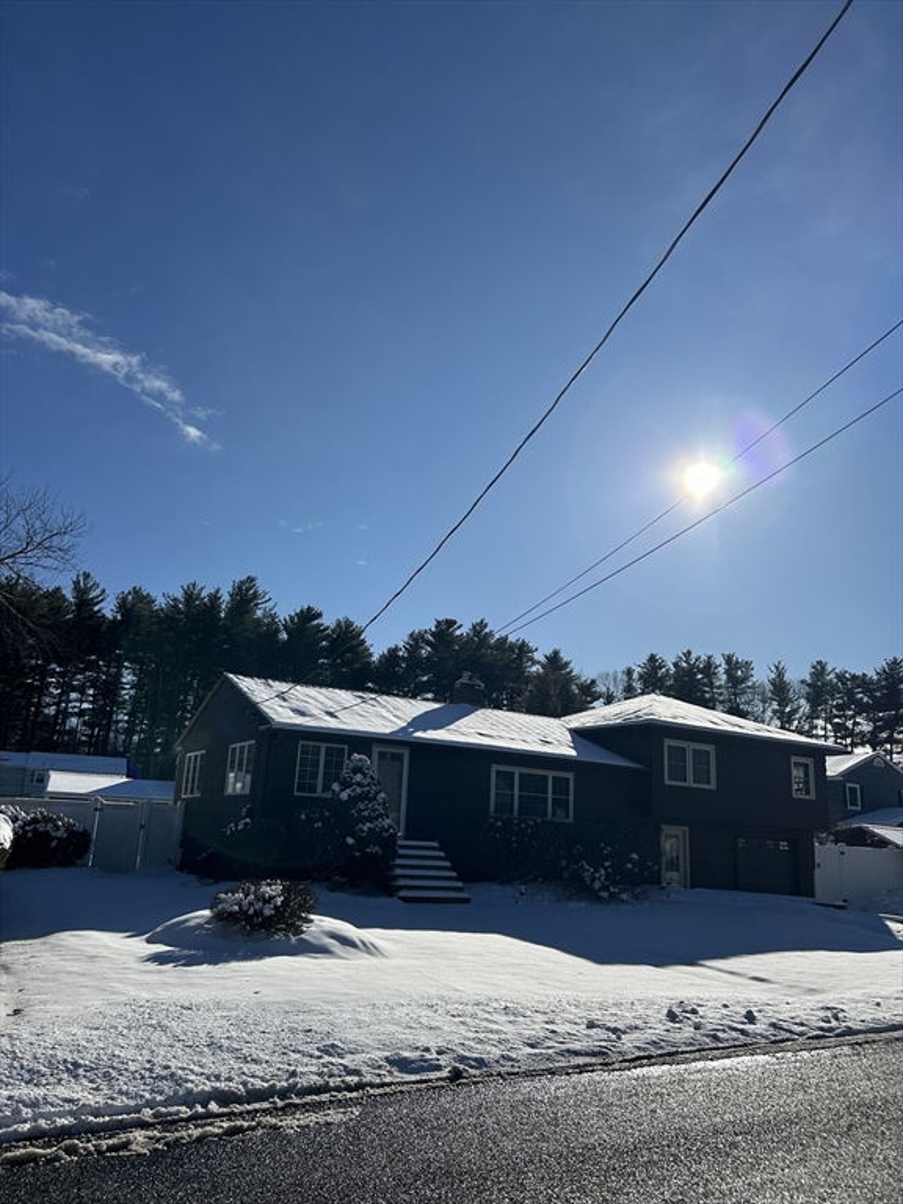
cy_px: 602
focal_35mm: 26
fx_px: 904
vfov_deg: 67.3
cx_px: 452
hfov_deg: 53.1
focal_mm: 5.7
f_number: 1.5
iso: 50
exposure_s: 1/12658
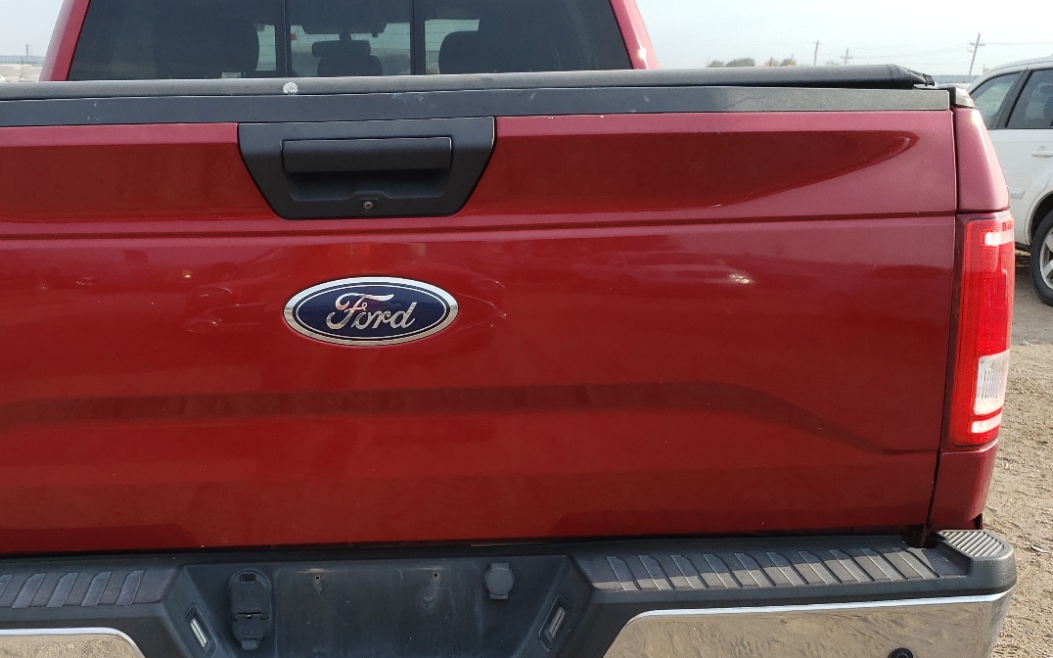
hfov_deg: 47.7
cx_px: 387
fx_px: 1176
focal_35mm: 41
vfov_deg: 31.2
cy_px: 389
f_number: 1.5
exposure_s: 1/1667
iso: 50
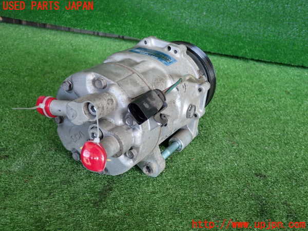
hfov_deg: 51.4
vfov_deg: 39.7
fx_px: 320
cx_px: 154
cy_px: 116
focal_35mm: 36
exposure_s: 1/80
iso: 200
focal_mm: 6.37
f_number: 2.5
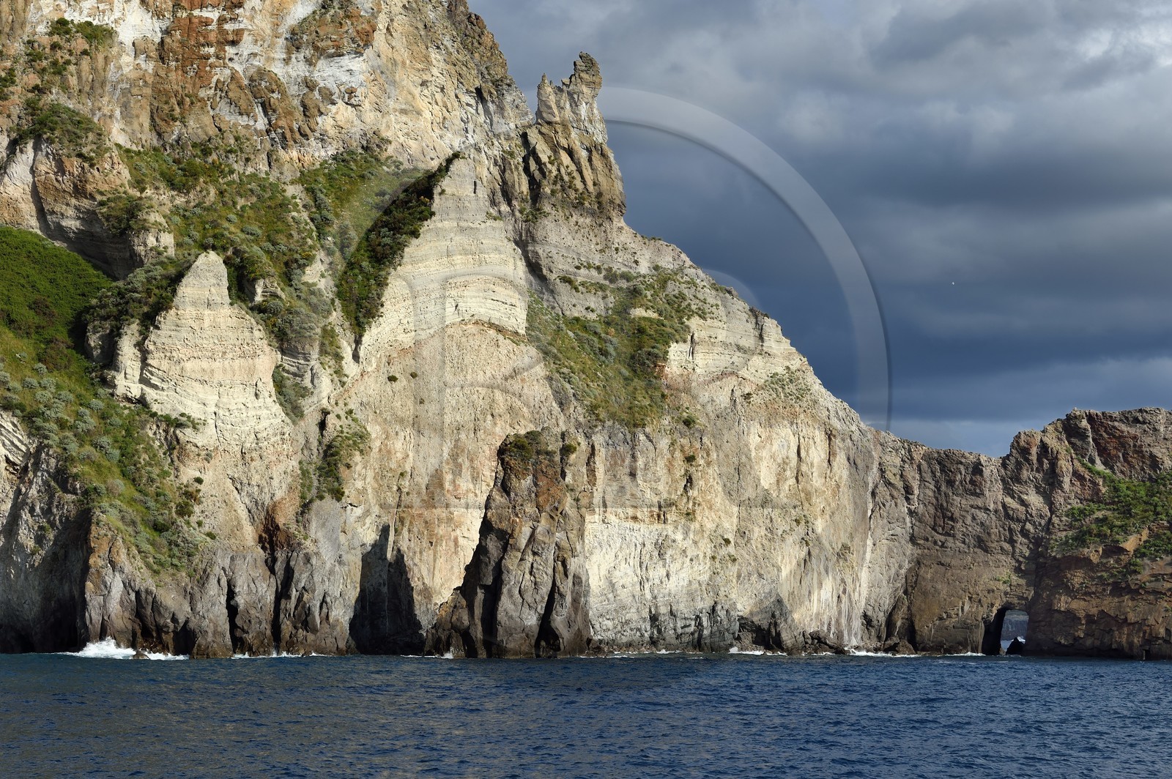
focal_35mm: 80
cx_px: 586
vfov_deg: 17.0
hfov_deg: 25.4
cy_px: 390
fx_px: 2602
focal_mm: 80
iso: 200
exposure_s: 1/800
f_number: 7.1
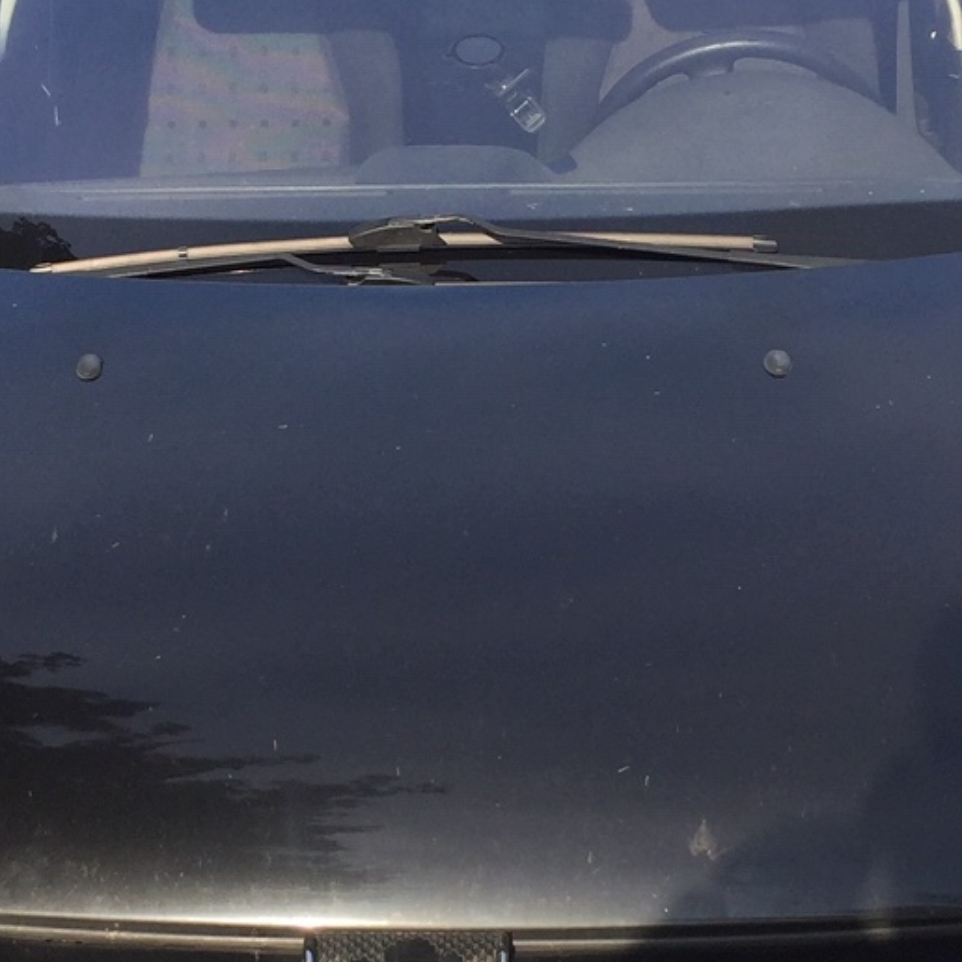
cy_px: 507
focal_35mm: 81
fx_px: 2547
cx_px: 369
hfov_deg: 21.4
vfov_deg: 21.4
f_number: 2.2
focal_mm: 4.15
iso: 32
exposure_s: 1/807
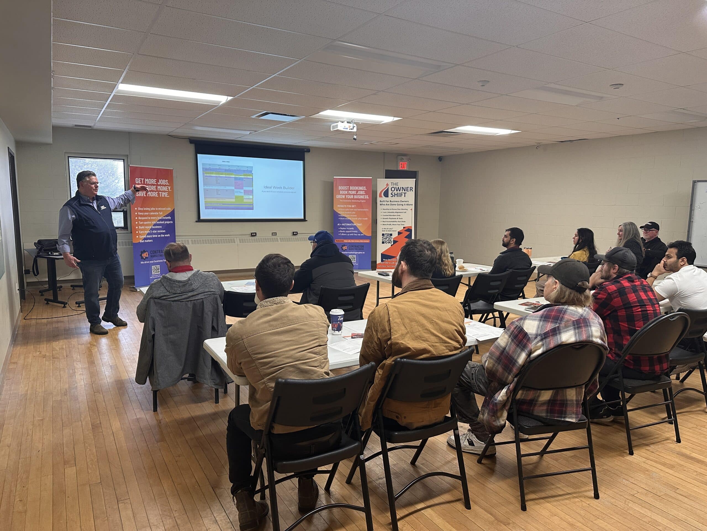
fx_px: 490
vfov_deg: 56.8
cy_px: 266
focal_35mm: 24
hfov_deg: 71.6
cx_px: 354
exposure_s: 1/120
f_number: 1.78
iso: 200
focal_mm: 6.86
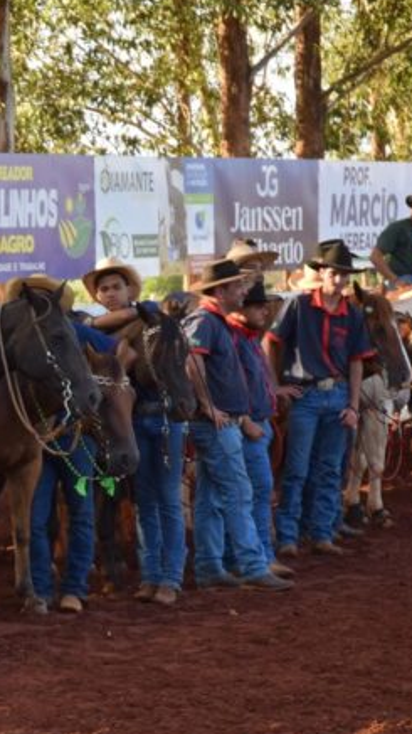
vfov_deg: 11.2
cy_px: 473
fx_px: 3732
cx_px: -397
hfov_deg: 6.2
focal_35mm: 192
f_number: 5.6
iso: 160
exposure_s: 1/125
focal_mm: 52
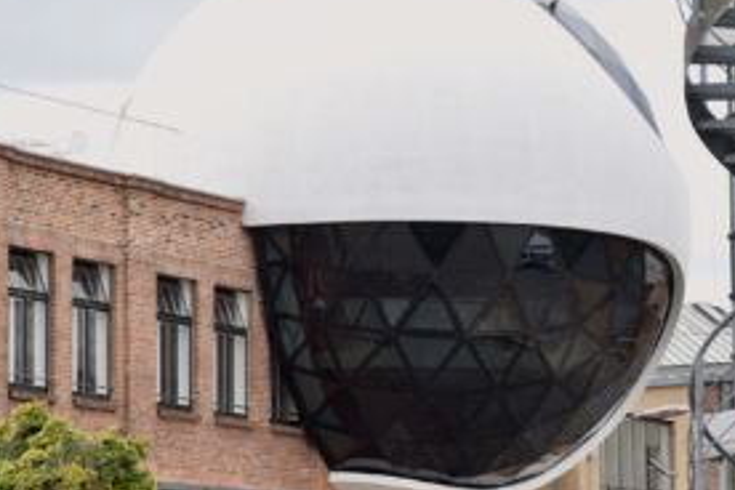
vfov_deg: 7.0
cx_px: 458
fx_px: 4001
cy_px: 189
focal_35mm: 196
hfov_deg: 10.5
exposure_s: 1/100
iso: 100
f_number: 5.6
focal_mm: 80
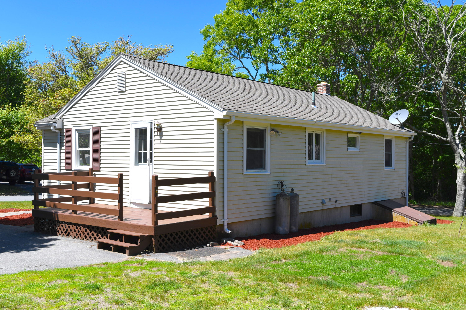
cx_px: 233
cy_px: 155
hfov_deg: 48.5
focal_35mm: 40
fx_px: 518
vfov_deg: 33.4
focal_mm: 27
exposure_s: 1/320
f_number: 9
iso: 100
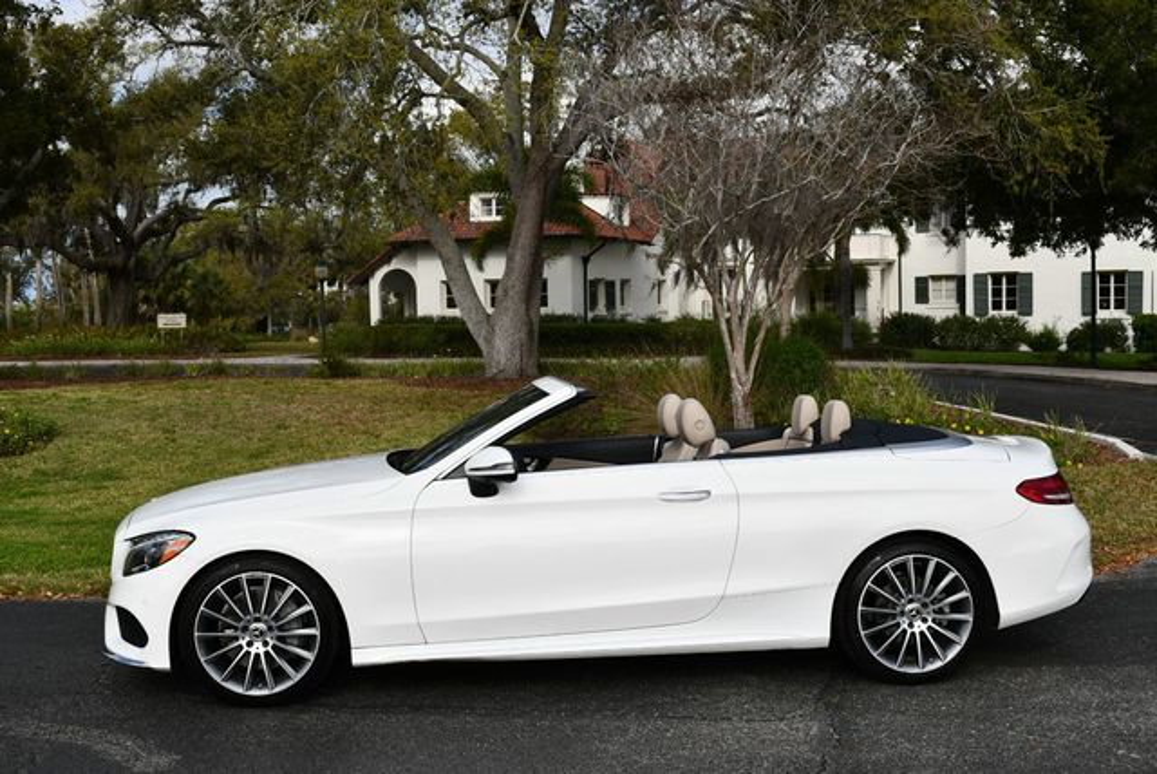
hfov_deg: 44.5
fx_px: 1415
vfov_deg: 30.6
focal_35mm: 44
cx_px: 578
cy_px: 387
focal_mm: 22
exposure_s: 1/320
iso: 100
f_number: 9
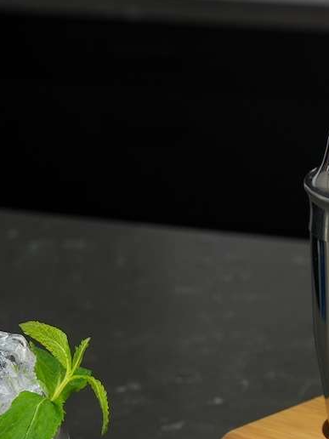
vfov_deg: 11.2
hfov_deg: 8.2
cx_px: 545
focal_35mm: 176
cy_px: 353
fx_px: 2230
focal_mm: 70
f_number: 7.1
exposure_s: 1/30
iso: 100
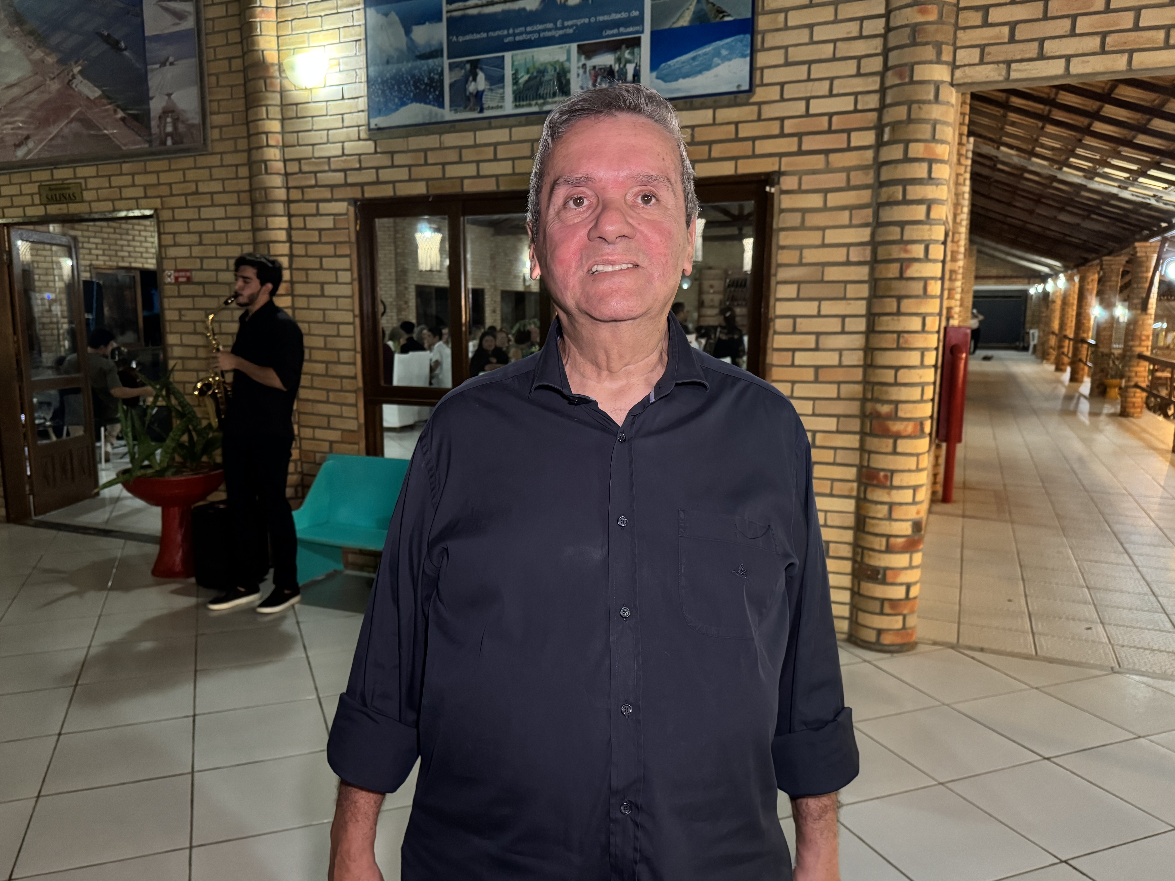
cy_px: 464
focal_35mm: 26
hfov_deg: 67.2
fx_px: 882
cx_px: 545
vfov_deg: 53.0
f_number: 1.78
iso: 640
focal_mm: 6.76
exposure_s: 1/60
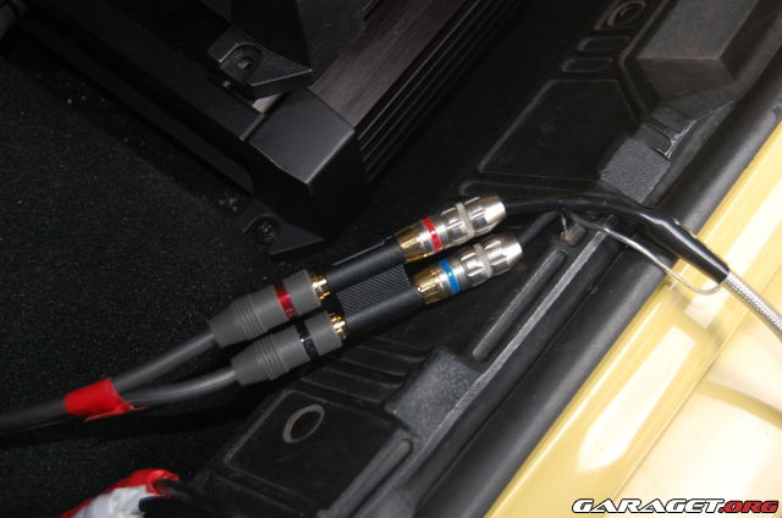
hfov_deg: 33.5
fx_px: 1301
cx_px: 391
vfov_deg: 22.5
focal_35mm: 60
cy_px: 259
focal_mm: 40
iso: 400
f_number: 5
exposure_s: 1/60
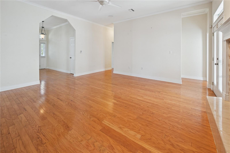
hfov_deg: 104.2
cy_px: 76
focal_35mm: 14
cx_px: 115
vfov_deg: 81.2
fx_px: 89
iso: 400
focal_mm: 14
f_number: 9
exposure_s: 1/25
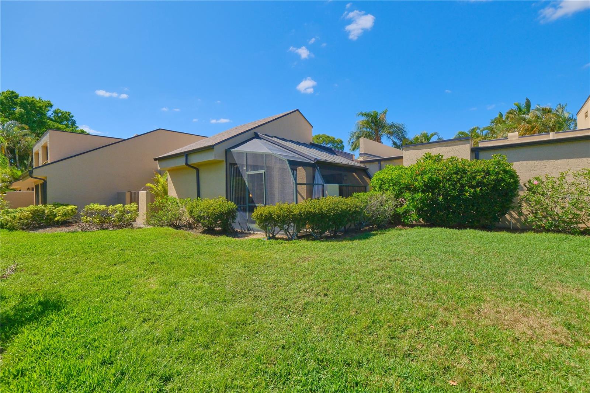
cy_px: 196
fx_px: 262
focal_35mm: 16
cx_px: 295
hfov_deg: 96.7
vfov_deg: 73.7
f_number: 8
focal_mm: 10.4
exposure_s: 1/1000
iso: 640
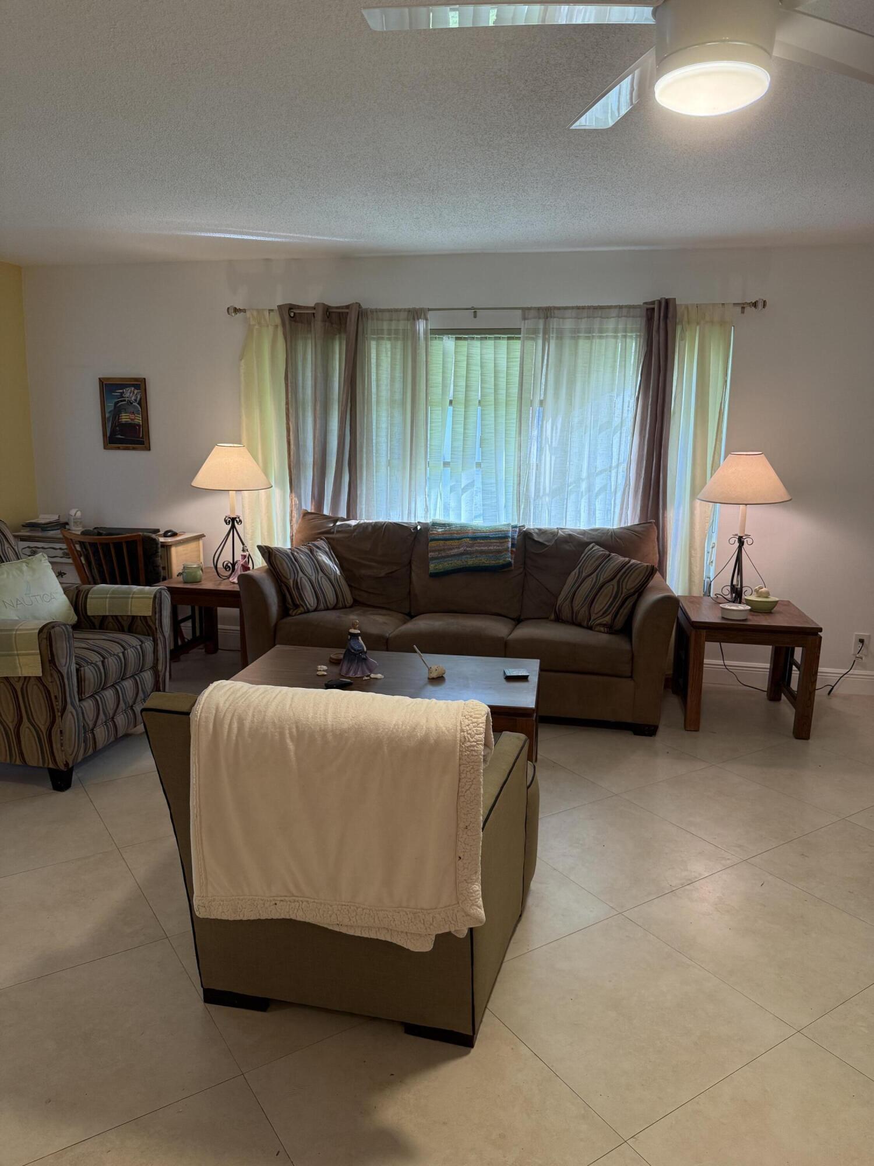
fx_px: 808
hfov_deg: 56.8
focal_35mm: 24
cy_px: 583
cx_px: 437
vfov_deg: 71.6
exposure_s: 1/120
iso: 200
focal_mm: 6.76
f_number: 1.78
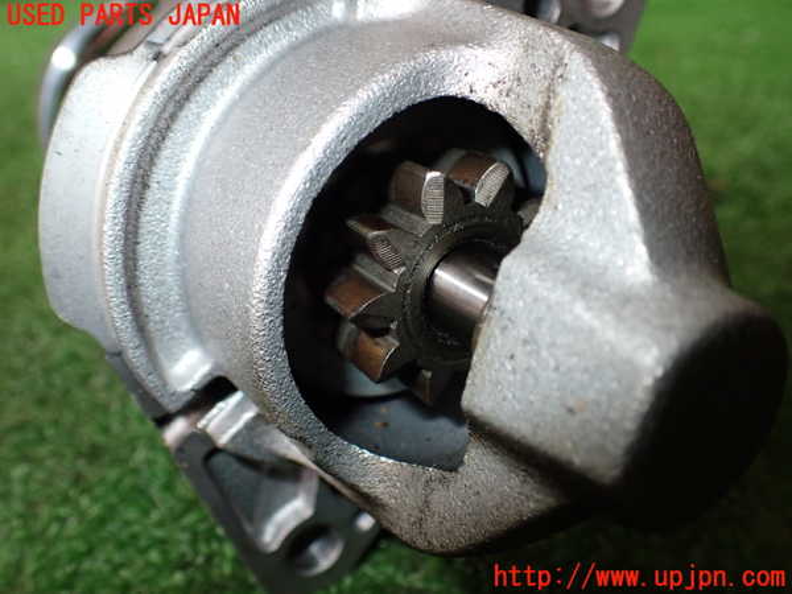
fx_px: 686
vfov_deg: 46.8
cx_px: 396
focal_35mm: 30
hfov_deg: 60.0
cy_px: 297
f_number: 6.3
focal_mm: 5.4
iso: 500
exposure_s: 1/30
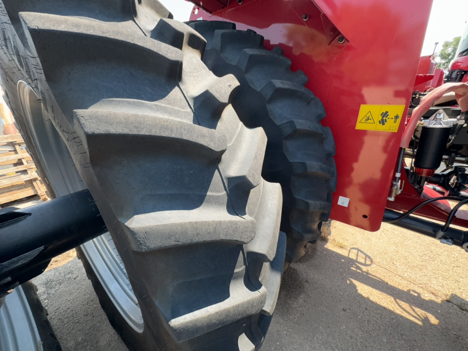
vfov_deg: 85.7
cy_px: 176
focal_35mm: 14
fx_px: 189
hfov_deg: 102.1
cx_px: 234
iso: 50
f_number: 2.2
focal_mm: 2.22
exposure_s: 1/277
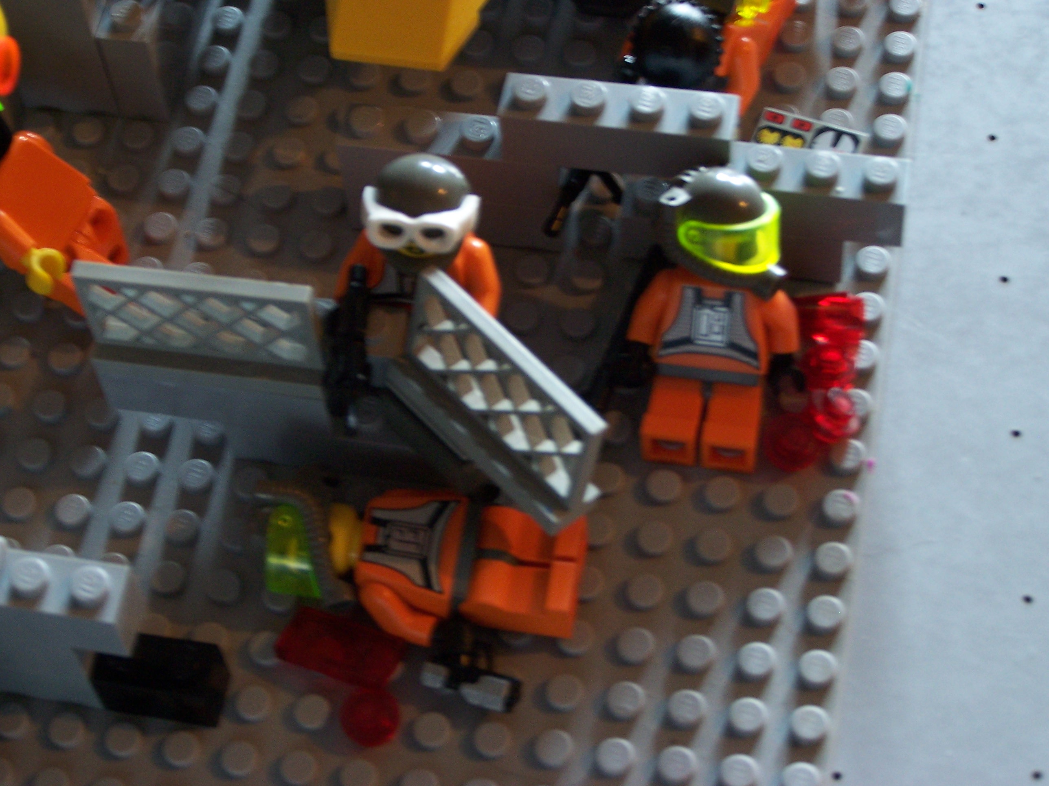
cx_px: 524
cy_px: 393
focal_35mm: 75
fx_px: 2273
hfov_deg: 26.0
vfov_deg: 19.6
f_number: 3.2
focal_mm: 12.4
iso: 140
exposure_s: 1/8
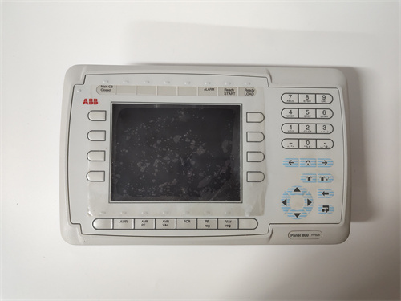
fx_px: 301
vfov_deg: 53.1
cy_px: 150
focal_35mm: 26
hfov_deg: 67.3
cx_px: 200
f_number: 2
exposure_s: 1/33
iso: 381
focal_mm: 3.87
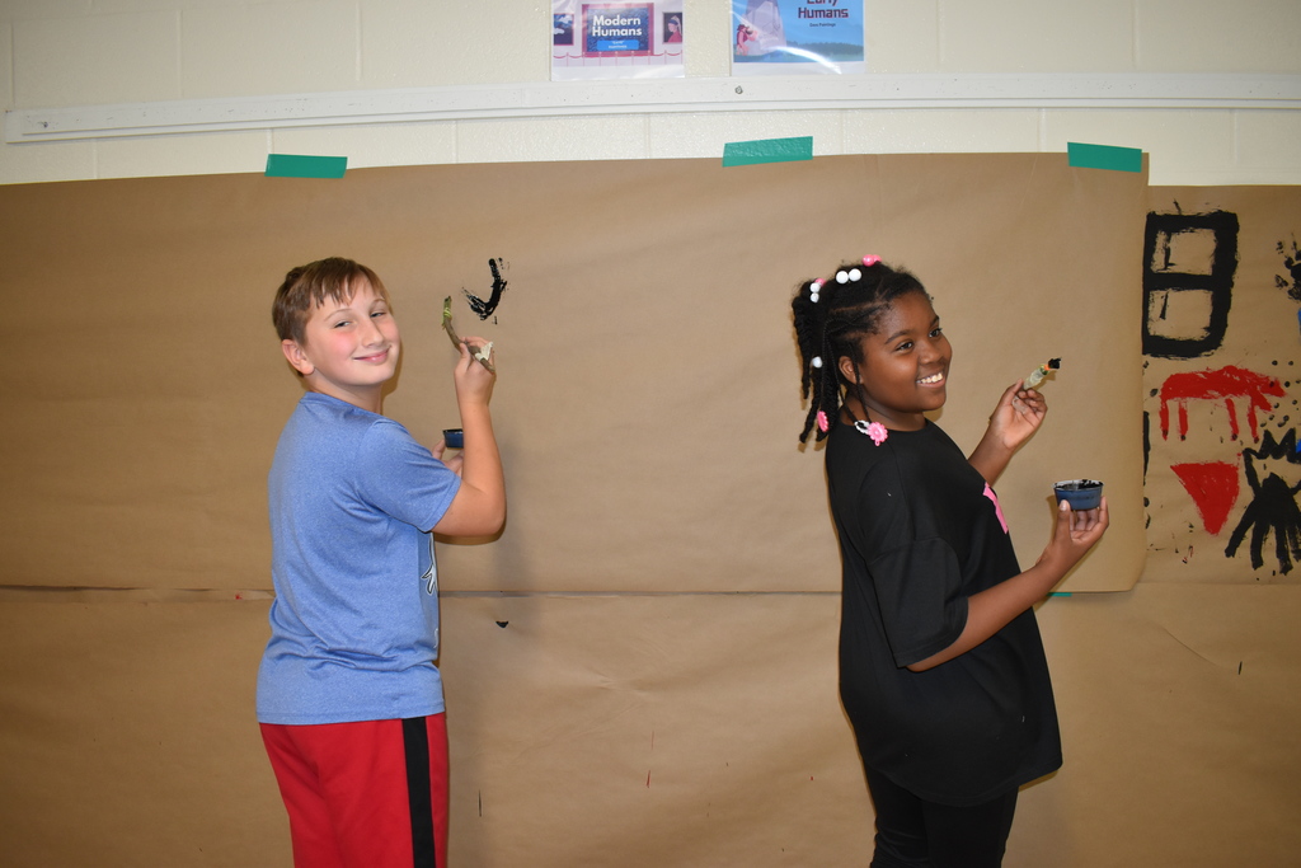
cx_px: 650
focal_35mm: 27
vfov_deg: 47.9
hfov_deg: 67.4
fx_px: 976
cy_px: 434
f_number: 4
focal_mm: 18
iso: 800
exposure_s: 1/60
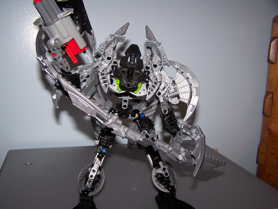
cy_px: 104
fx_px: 305
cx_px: 139
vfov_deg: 37.8
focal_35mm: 38
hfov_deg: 48.9
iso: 80
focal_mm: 6.3
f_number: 2.8
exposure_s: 1/60
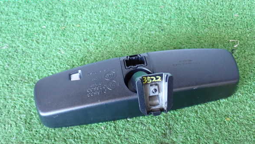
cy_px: 89
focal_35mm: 42
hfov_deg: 48.3
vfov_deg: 28.3
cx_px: 127
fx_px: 284
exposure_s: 1/40
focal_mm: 6.83
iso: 800
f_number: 2.7
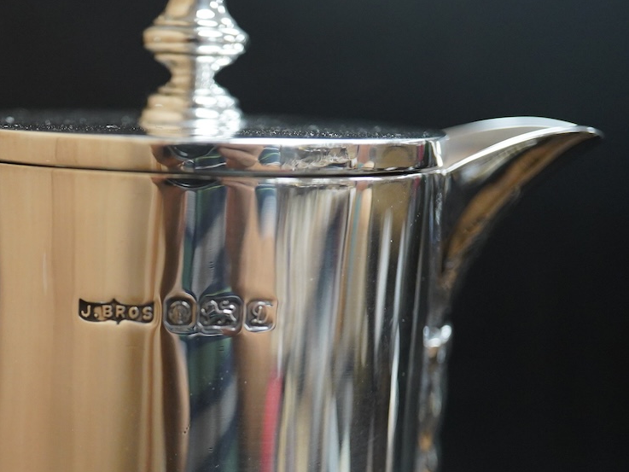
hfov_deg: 28.9
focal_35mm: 66
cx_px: 151
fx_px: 1199
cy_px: 301
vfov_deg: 22.2
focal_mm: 30
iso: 2500
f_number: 5
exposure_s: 1/250
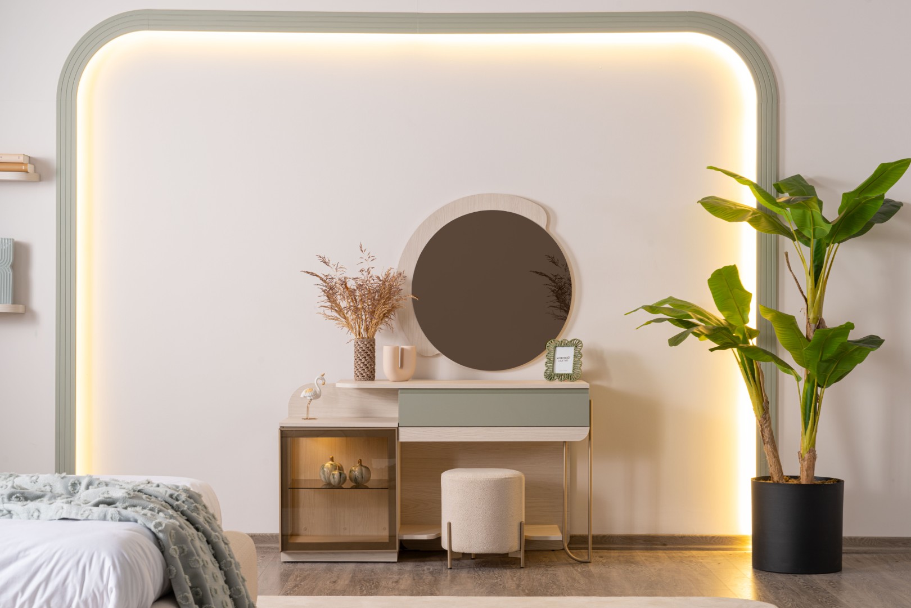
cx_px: 456
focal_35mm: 64
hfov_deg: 31.4
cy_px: 304
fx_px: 1619
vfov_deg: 21.2
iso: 100
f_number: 11
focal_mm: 64
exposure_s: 1
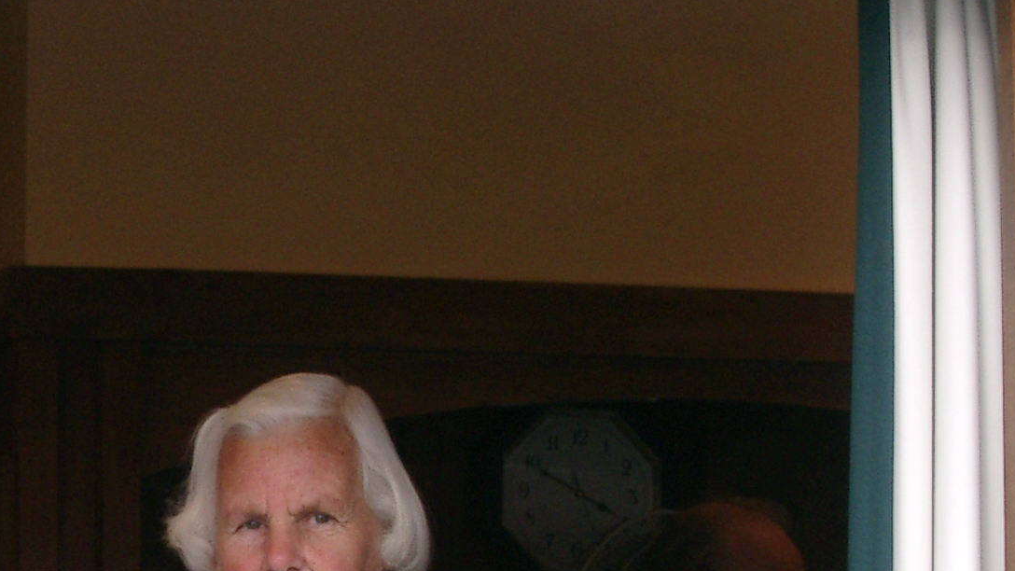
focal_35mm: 200
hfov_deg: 10.7
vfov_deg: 6.0
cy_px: 745
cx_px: -19
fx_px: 5383
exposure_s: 1/80
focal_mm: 17.7
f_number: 4.2
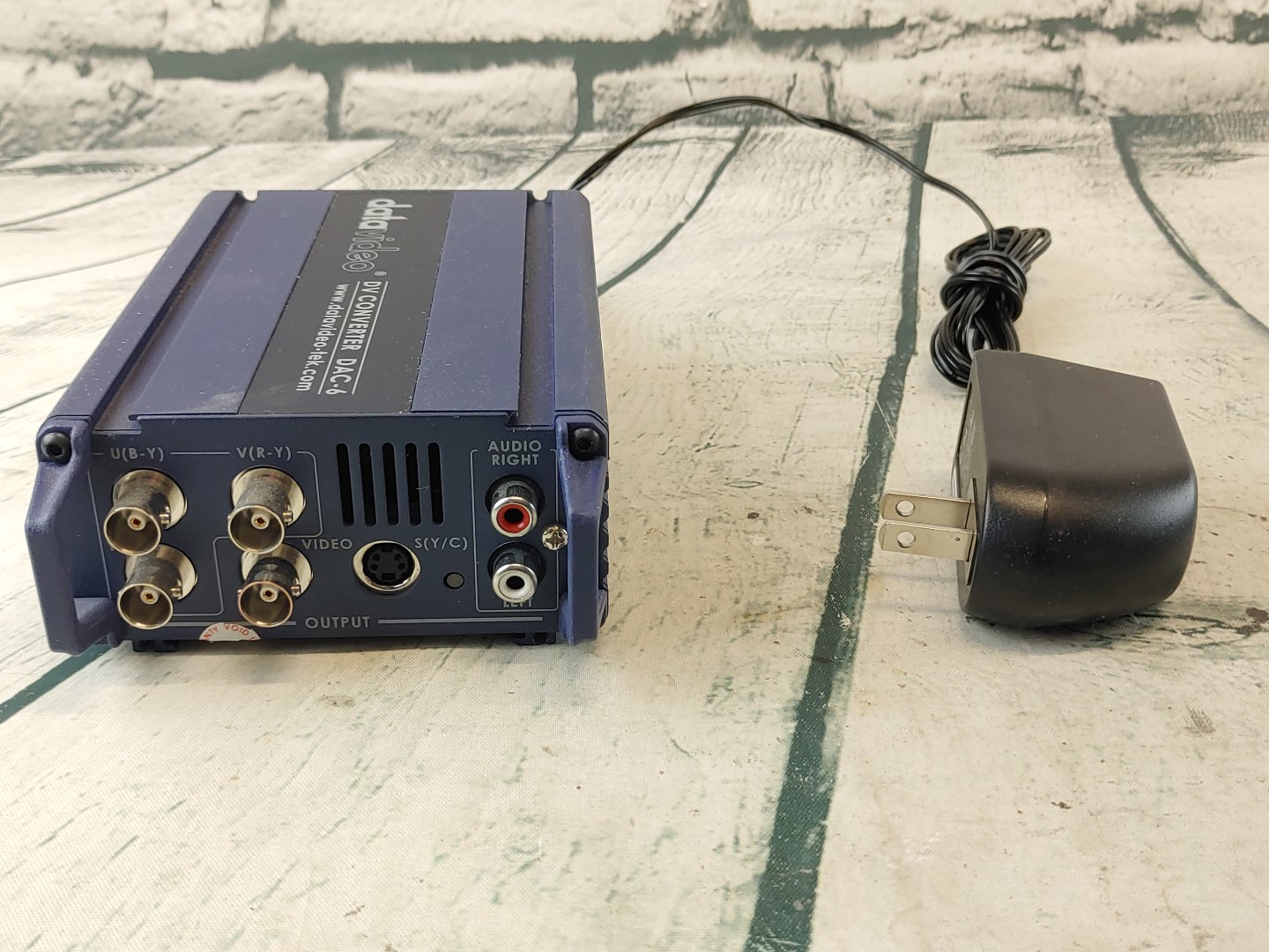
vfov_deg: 36.8
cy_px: 476
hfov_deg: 47.9
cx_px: 634
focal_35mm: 39
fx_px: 1430
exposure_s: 1/60
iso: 50
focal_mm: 4.36
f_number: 1.8
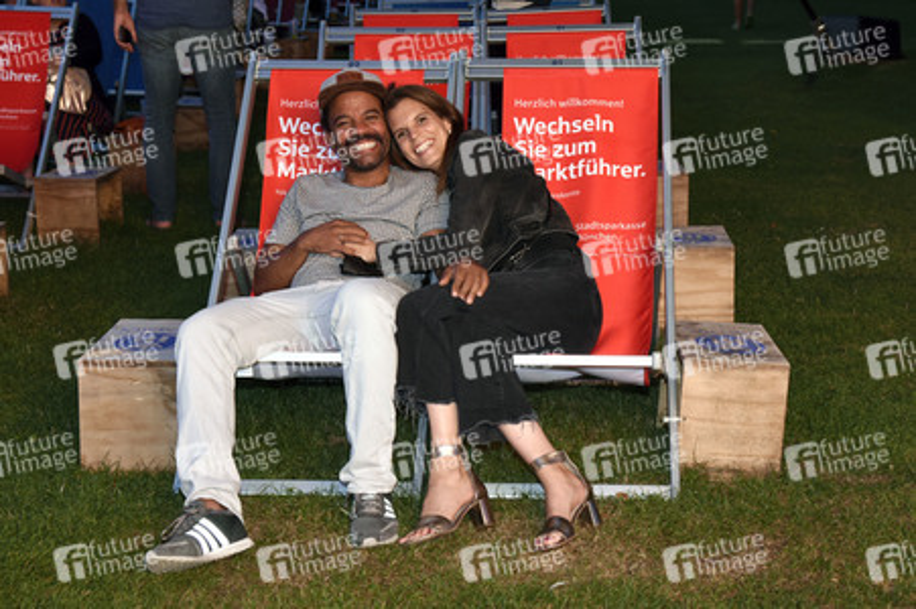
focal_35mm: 52
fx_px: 1322
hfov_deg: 38.2
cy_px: 304
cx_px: 458
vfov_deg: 26.0
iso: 1600
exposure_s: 1/80
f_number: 6.3
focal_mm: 52
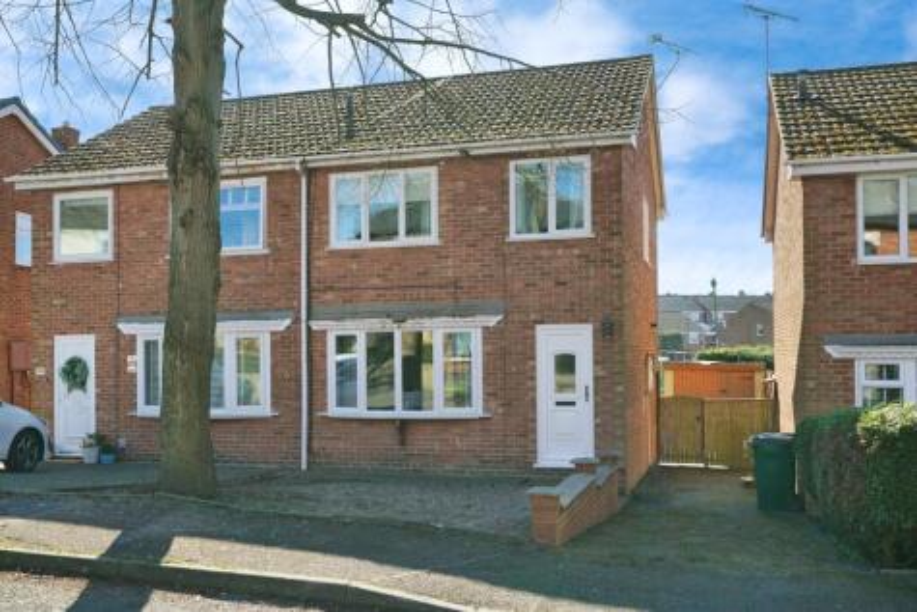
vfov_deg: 37.9
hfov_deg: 54.4
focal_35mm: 35
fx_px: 892
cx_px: 458
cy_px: 306
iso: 1000
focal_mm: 35
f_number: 7.1
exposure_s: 1/2500
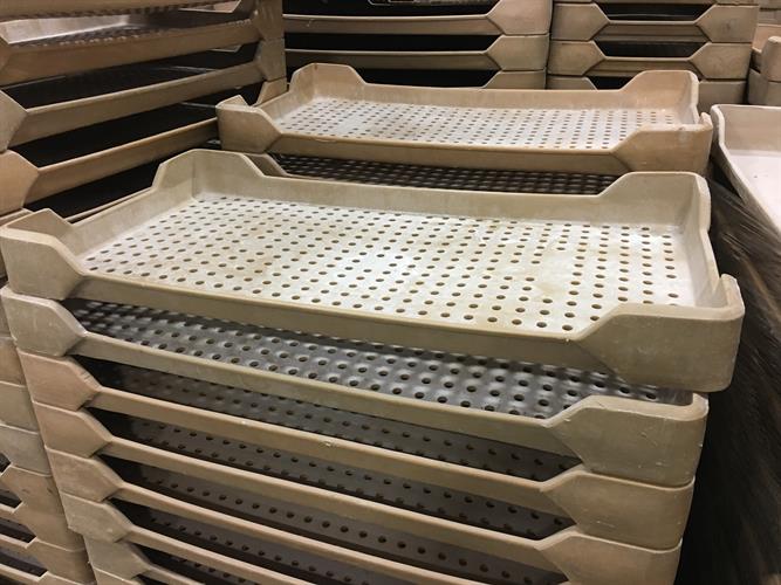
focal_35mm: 29
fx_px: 654
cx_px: 390
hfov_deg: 61.7
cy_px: 292
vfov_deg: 48.2
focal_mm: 4.15
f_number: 2.2
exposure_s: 1/15
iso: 64
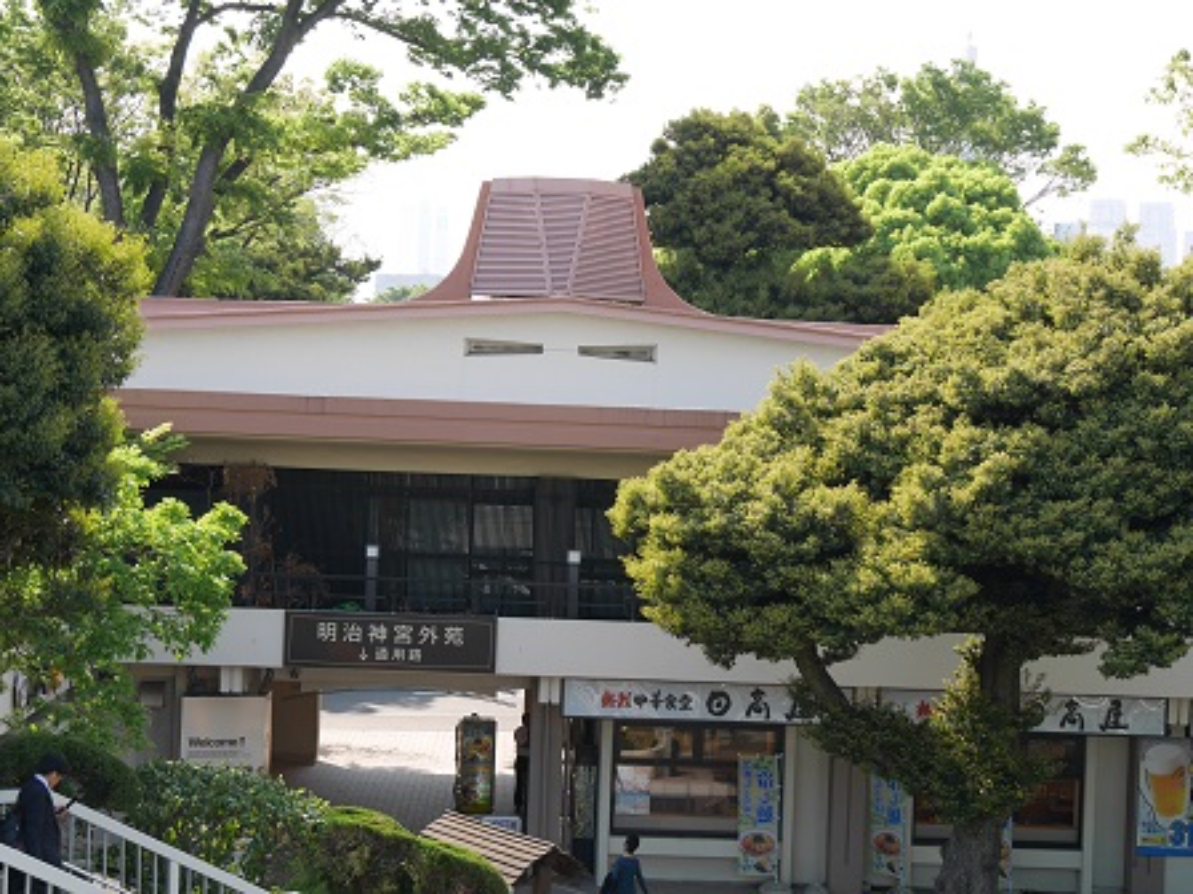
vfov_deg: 19.9
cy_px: 447
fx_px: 2550
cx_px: 596
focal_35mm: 74
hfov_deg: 26.3
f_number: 6.3
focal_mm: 37
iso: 200
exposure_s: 1/200
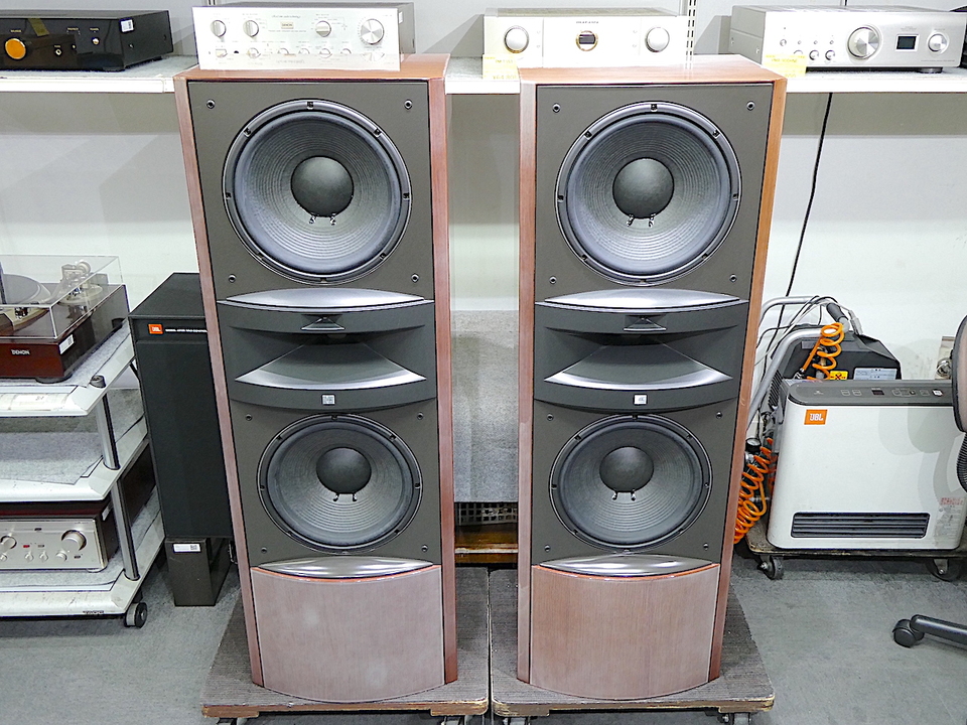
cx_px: 484
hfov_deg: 55.4
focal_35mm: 33
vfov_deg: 42.9
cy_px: 362
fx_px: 922
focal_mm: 5.8
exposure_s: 1/6
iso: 200
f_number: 3.6
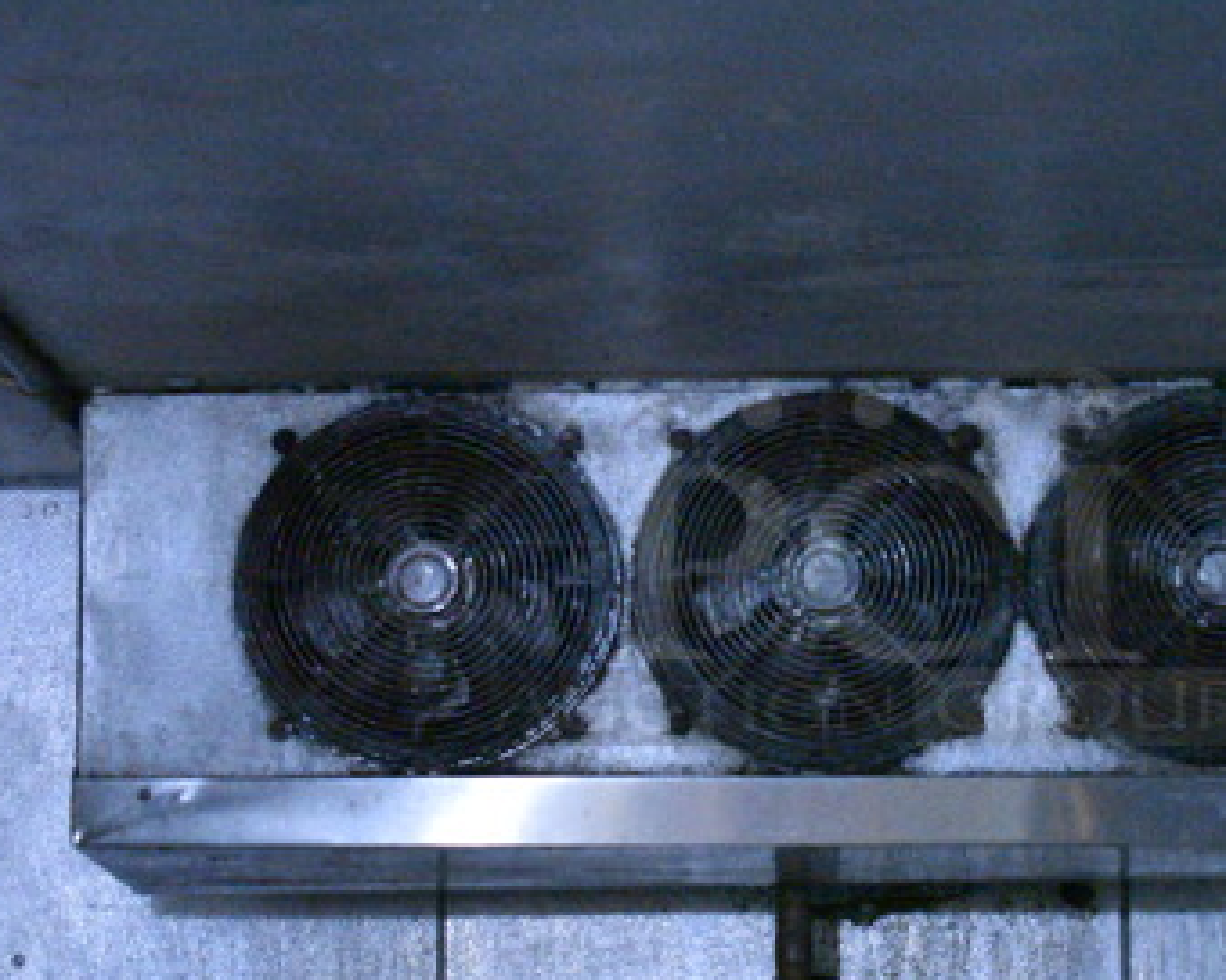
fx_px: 3665
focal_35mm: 101
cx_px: 873
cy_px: 555
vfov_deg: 15.2
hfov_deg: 18.9
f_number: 5
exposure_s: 1/25
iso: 12800
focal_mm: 40
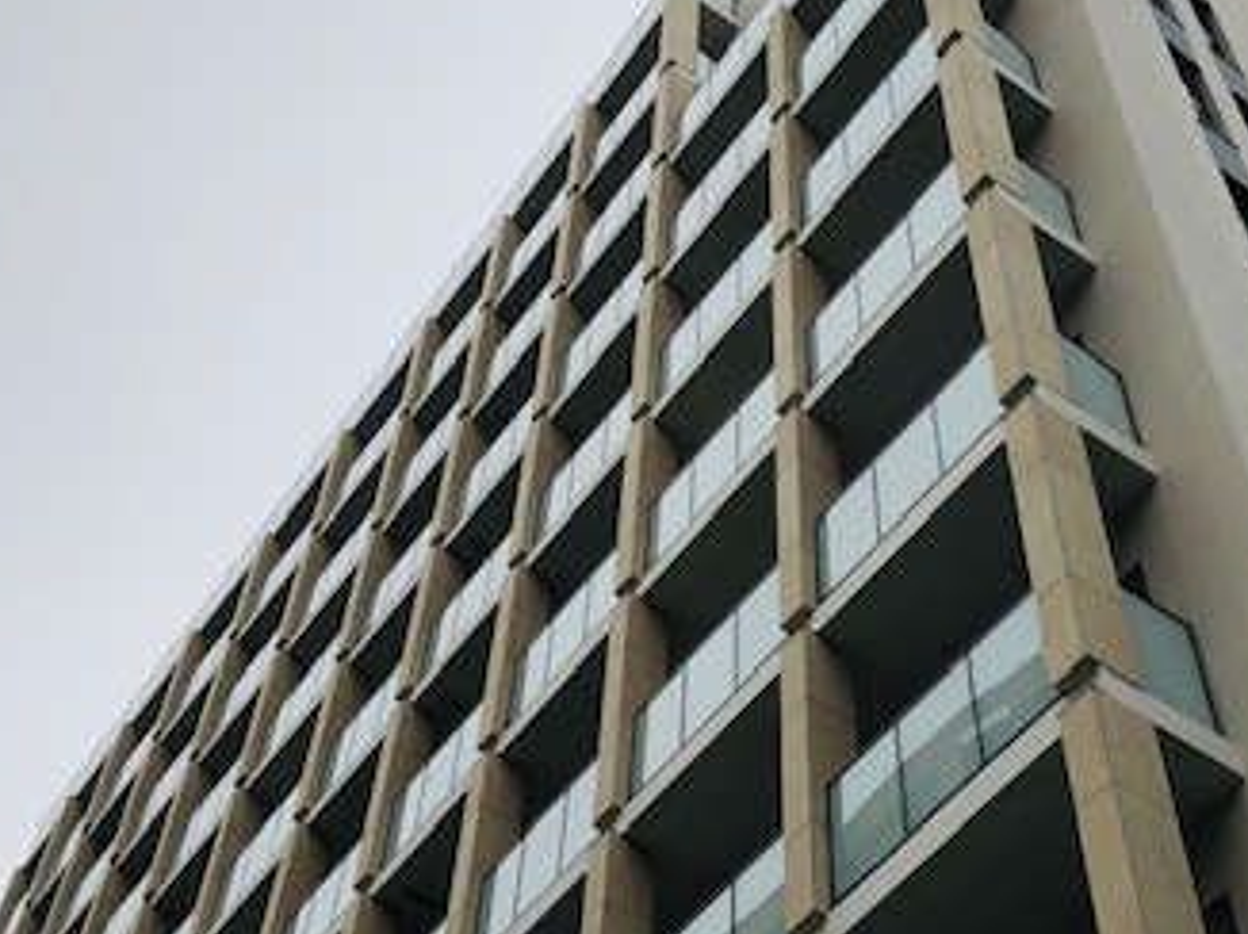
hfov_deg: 34.7
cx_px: 815
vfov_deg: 26.5
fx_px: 1981
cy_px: 517
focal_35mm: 55
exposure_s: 1/3205
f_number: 1.8
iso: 25
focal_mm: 3.99
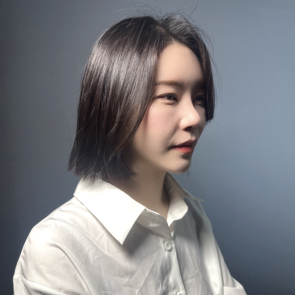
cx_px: 147
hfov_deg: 55.6
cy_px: 159
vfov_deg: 55.6
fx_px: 280
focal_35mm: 29
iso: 160
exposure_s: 1/121
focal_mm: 6.86
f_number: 1.78
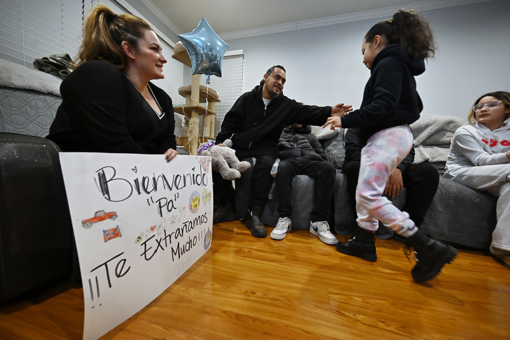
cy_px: 170
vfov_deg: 81.2
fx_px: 198
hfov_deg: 104.3
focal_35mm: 14
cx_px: 255
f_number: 4
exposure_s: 1/160
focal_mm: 14
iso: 3200
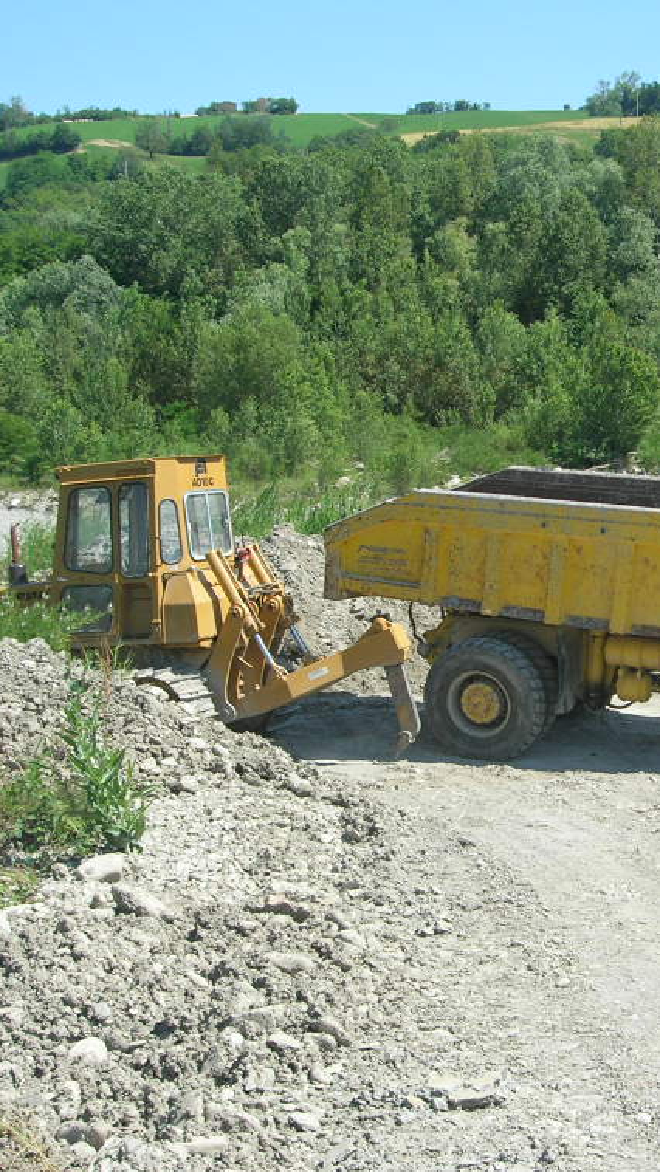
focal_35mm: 56
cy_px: 582
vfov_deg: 37.2
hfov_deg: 20.9
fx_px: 1742
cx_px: 632
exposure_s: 1/347
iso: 64
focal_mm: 7.8
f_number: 4.8
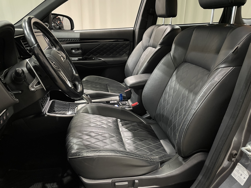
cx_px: 126
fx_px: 189
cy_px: 94
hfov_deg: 67.3
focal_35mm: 26
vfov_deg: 53.1
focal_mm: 4.2
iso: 250
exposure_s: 1/50
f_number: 1.6
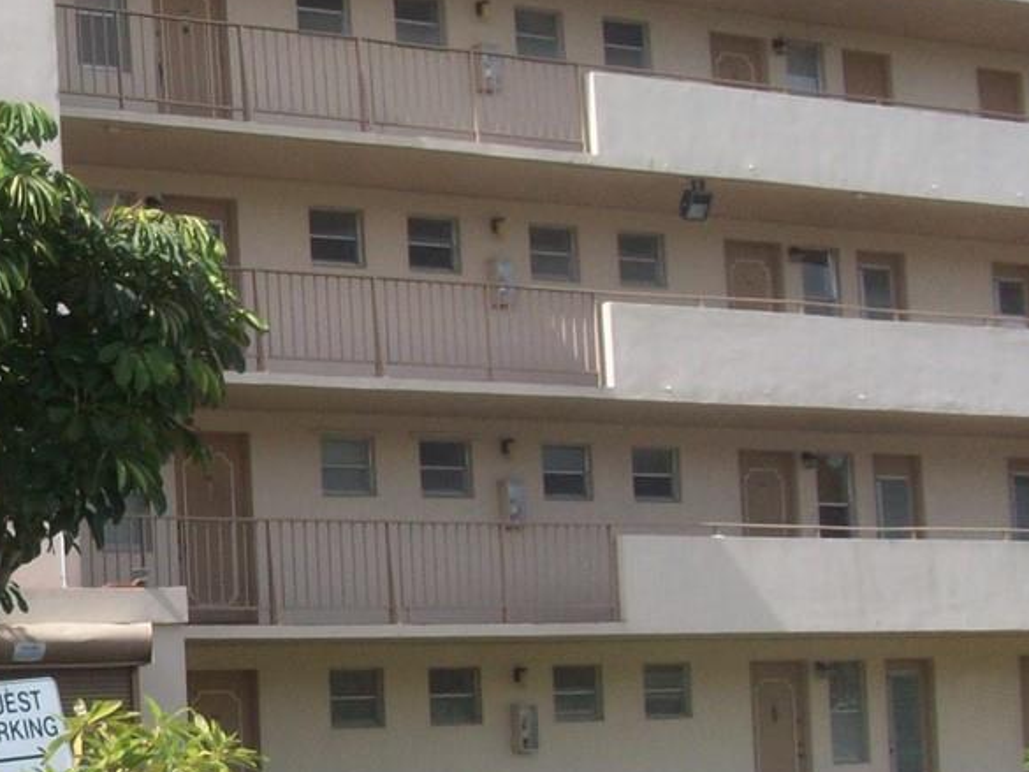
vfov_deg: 15.9
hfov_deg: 19.2
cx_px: -362
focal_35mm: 93
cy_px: 361
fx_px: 2765
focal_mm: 5.7
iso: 64
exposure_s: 1/228
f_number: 5.5
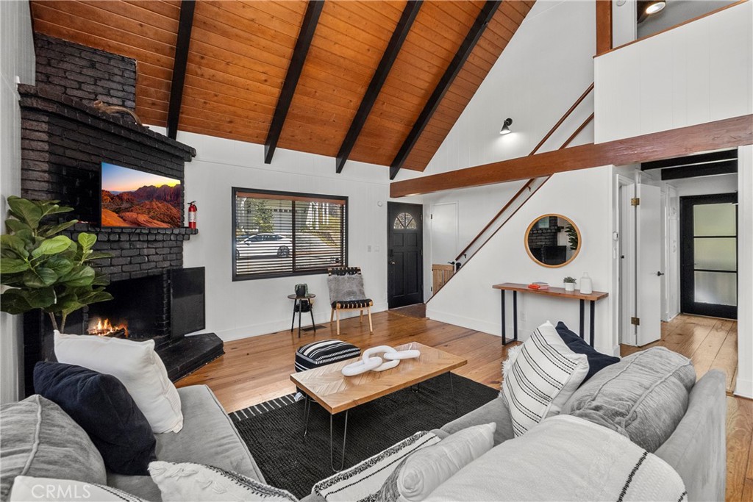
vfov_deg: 77.3
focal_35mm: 15
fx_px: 314
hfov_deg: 100.4
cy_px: 251
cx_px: 376
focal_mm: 10
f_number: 8
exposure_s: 1/30
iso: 1000
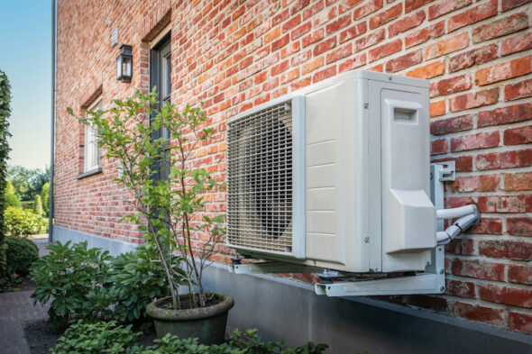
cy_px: 177
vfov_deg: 39.9
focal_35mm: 33
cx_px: 266
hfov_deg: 57.2
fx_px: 488
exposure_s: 1/250
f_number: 6.3
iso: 400
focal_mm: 22
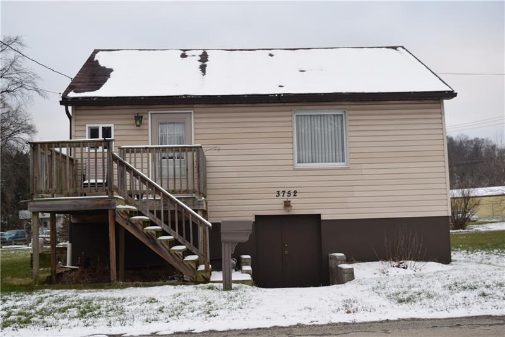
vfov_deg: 28.9
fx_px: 652
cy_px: 168
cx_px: 252
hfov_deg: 42.3
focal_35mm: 46
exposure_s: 1/125
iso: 400
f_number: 5.6
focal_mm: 31
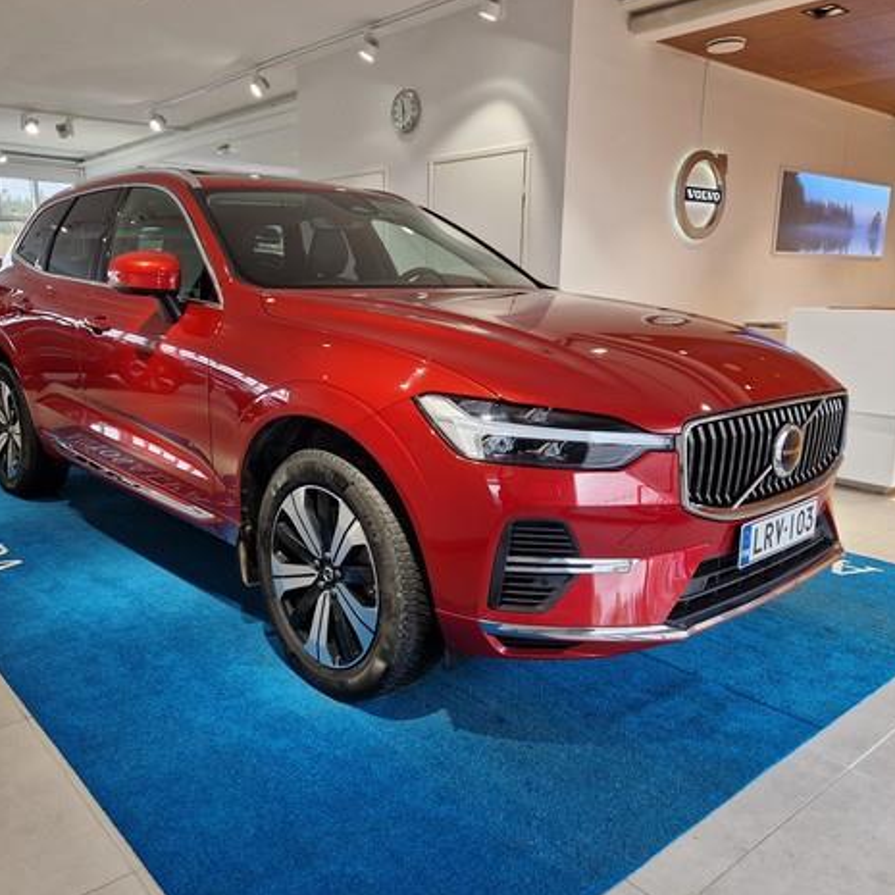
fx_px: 819
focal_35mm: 28
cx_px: 425
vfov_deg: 57.3
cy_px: 439
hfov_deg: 57.3
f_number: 1.8
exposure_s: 1/180
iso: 100
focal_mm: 5.4
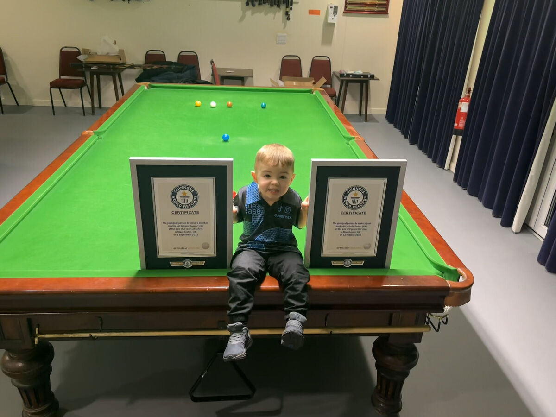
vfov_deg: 53.1
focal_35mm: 26
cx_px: 278
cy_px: 208
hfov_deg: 67.3
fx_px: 418
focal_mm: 5.96
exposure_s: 1/50
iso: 250
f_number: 1.6
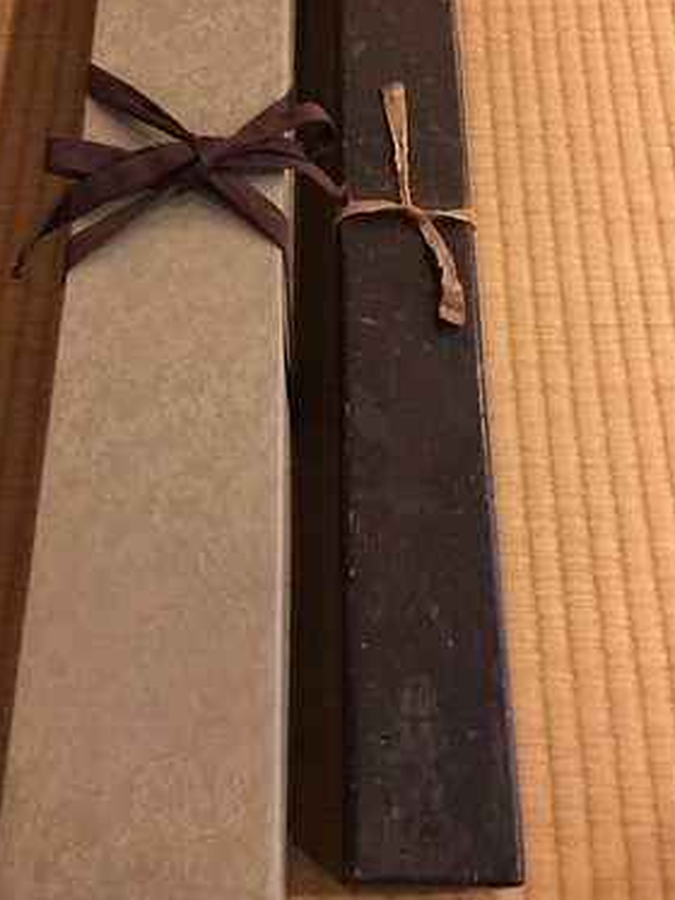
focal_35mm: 42
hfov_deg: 34.3
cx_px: 310
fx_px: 1091
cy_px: 316
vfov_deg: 44.3
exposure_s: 1/4
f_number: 2.2
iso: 100
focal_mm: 4.15
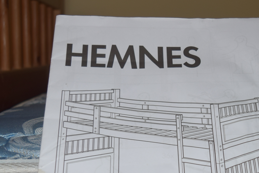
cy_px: 140
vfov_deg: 20.1
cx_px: 157
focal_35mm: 67
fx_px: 482
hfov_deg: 30.0
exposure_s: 1/40
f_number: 3.5
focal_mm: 20
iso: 220
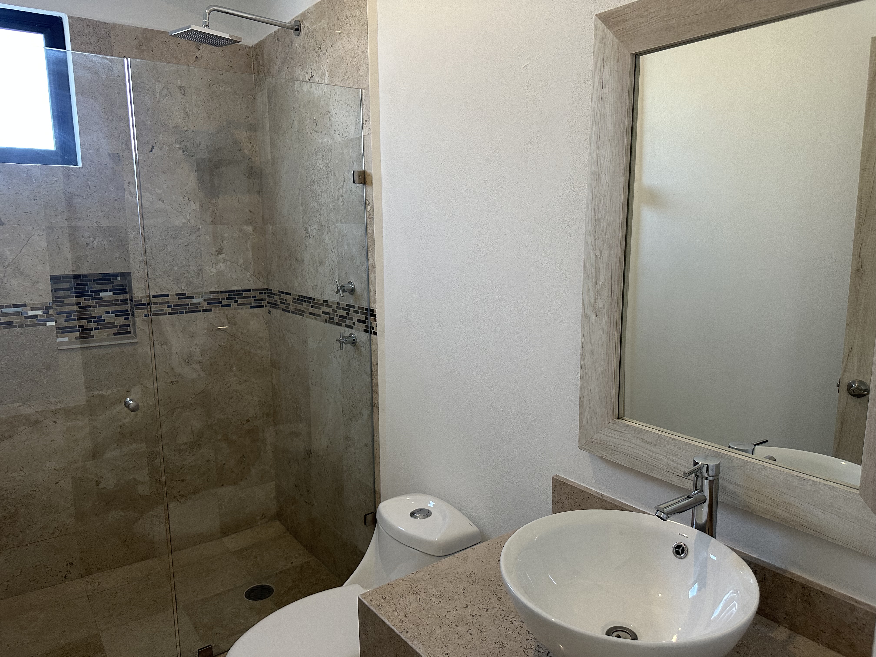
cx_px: 438
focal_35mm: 24
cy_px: 328
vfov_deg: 56.8
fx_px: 607
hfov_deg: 71.6
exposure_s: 1/87
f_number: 1.78
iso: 250
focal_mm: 6.86
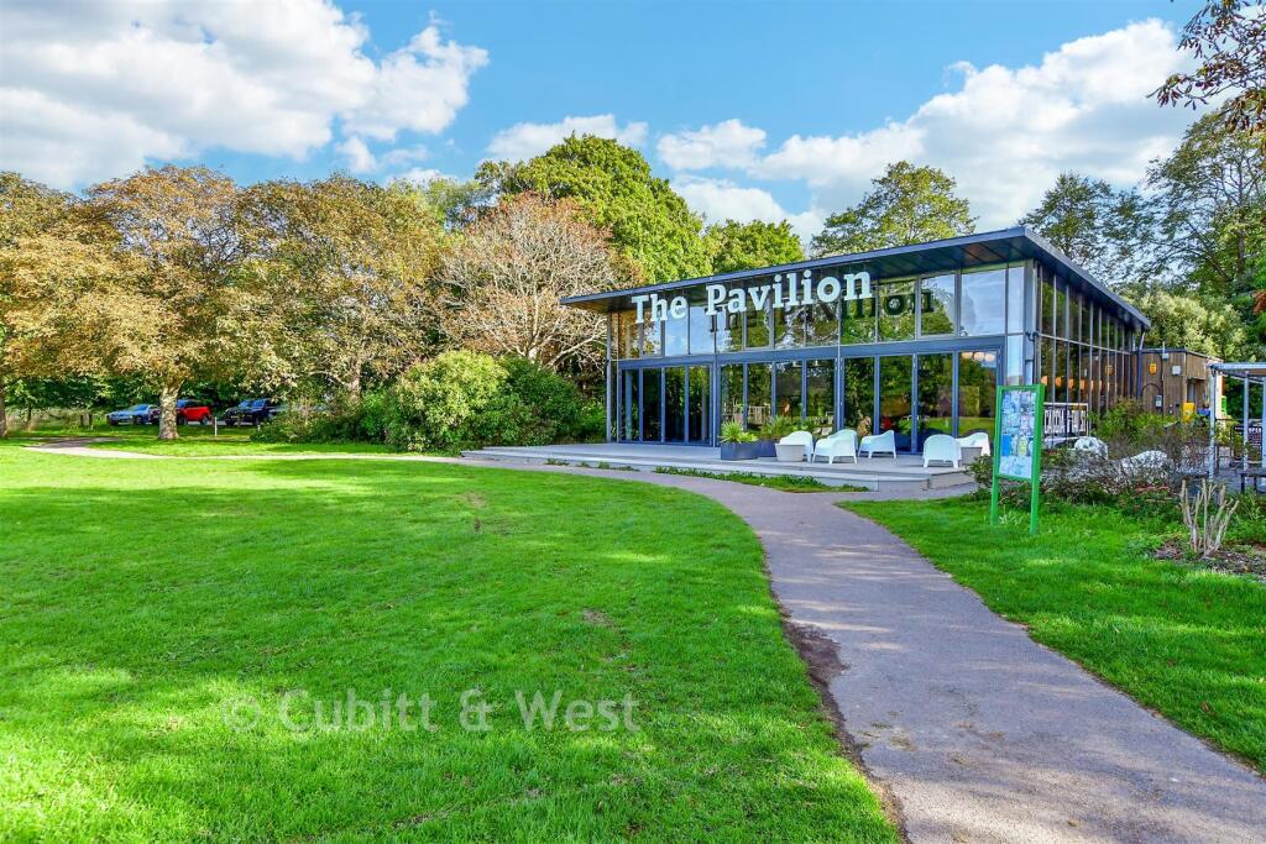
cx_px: 633
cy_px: 422
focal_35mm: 21
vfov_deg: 59.5
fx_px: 739
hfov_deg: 81.2
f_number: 8
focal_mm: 14
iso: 400
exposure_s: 1/200
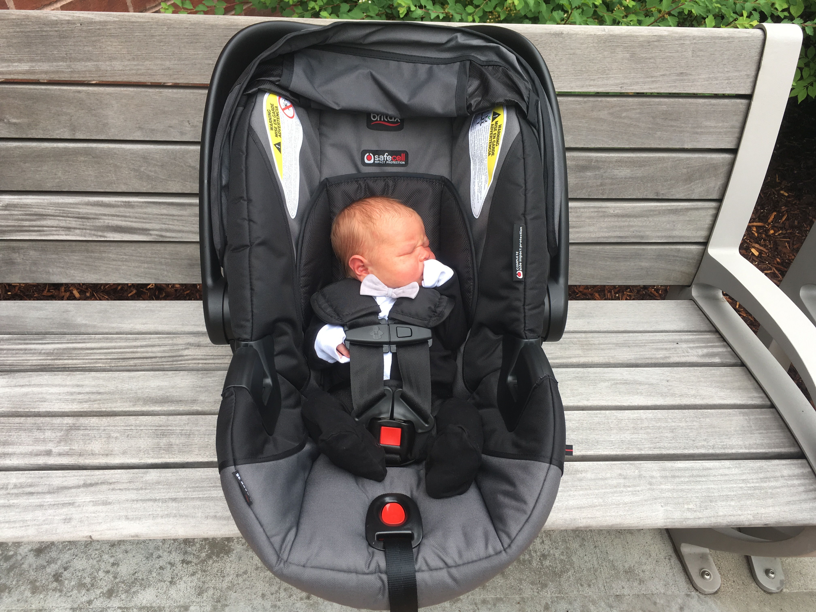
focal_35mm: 29
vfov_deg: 48.2
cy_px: 306
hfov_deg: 61.7
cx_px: 408
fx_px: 684
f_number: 2.2
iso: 25
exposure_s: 1/174
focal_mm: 4.15
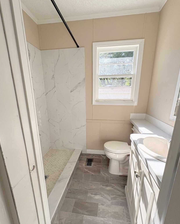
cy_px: 120
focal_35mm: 15
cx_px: 91
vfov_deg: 96.6
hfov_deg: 84.1
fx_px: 100
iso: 64
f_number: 2.2
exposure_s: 1/386
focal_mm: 2.22
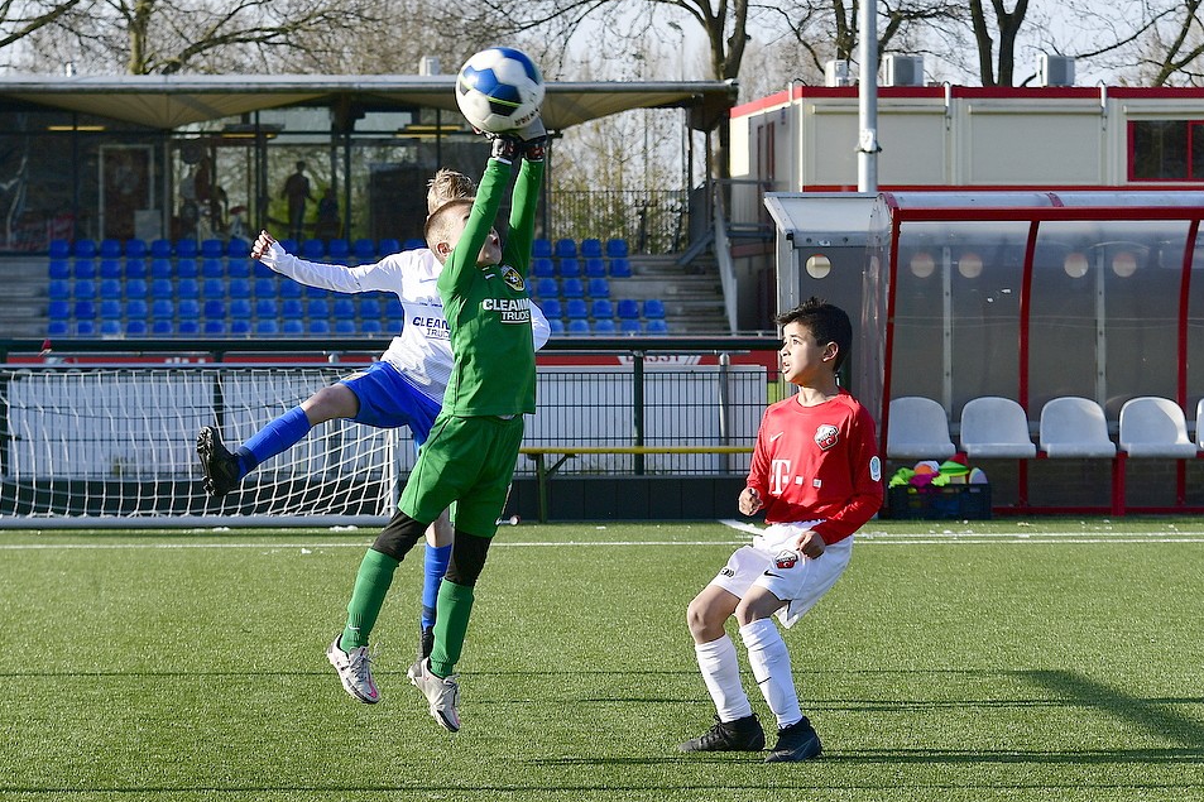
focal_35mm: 130
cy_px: 400
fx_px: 4347
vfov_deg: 10.5
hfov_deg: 15.8
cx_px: 604
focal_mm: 86
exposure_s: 1/800
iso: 250
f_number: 5
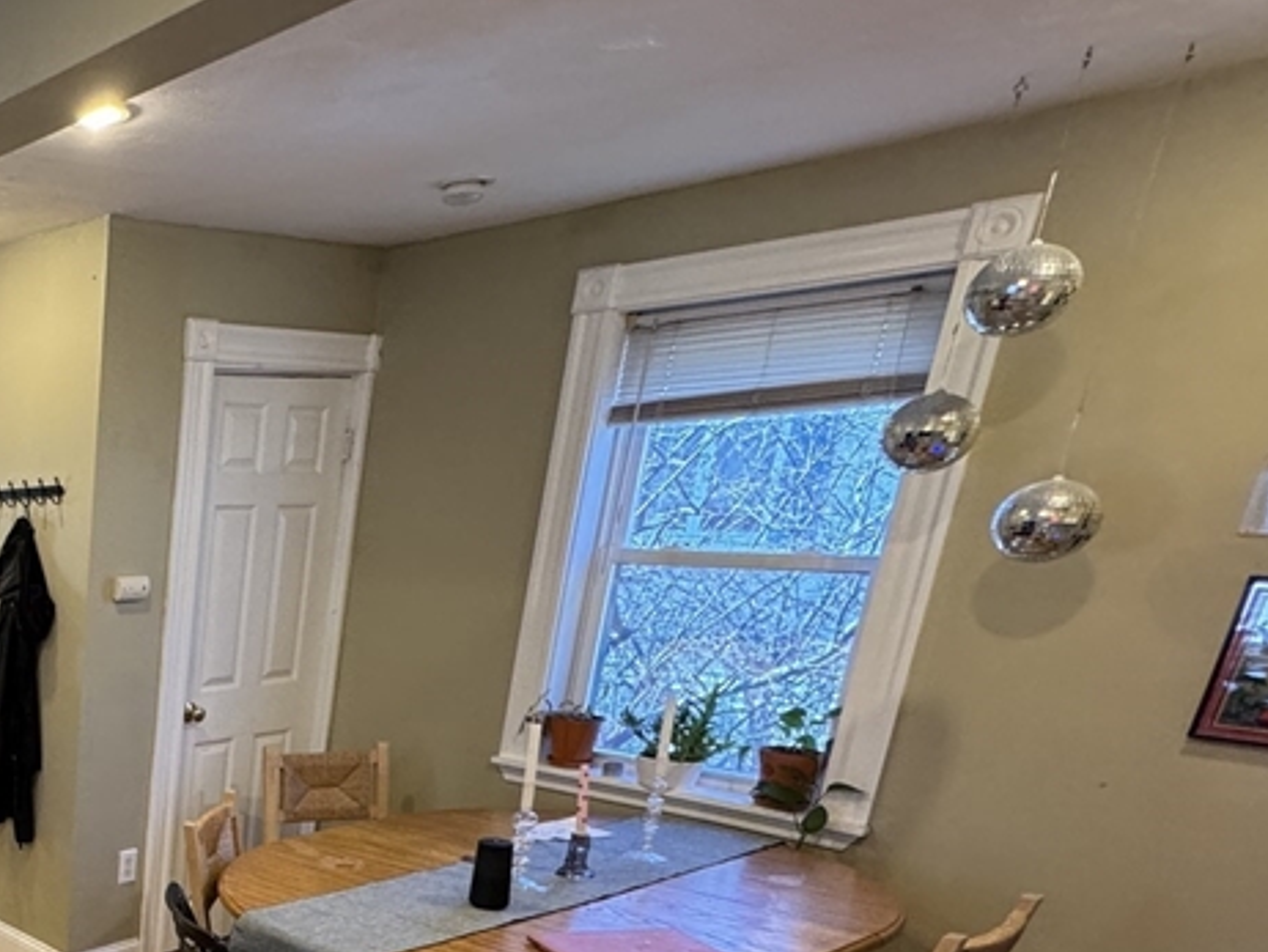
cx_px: -126
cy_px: 875
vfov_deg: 41.5
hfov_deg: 44.5
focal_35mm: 31
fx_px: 1136
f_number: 2.2
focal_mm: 2.22
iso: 250
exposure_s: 1/60
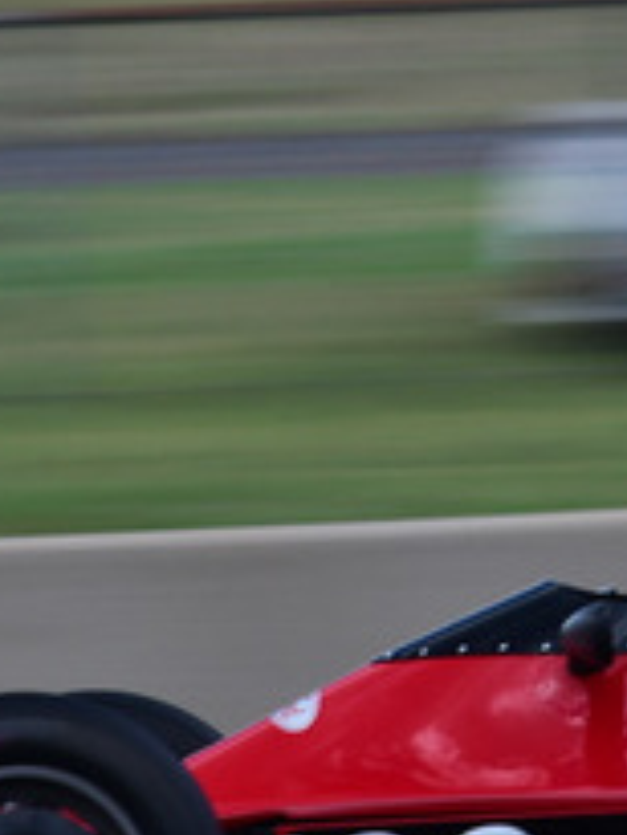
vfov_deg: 2.2
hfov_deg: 1.7
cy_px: 310
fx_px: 21737
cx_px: 786
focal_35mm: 901
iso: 200
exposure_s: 1/125
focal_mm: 160
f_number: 11
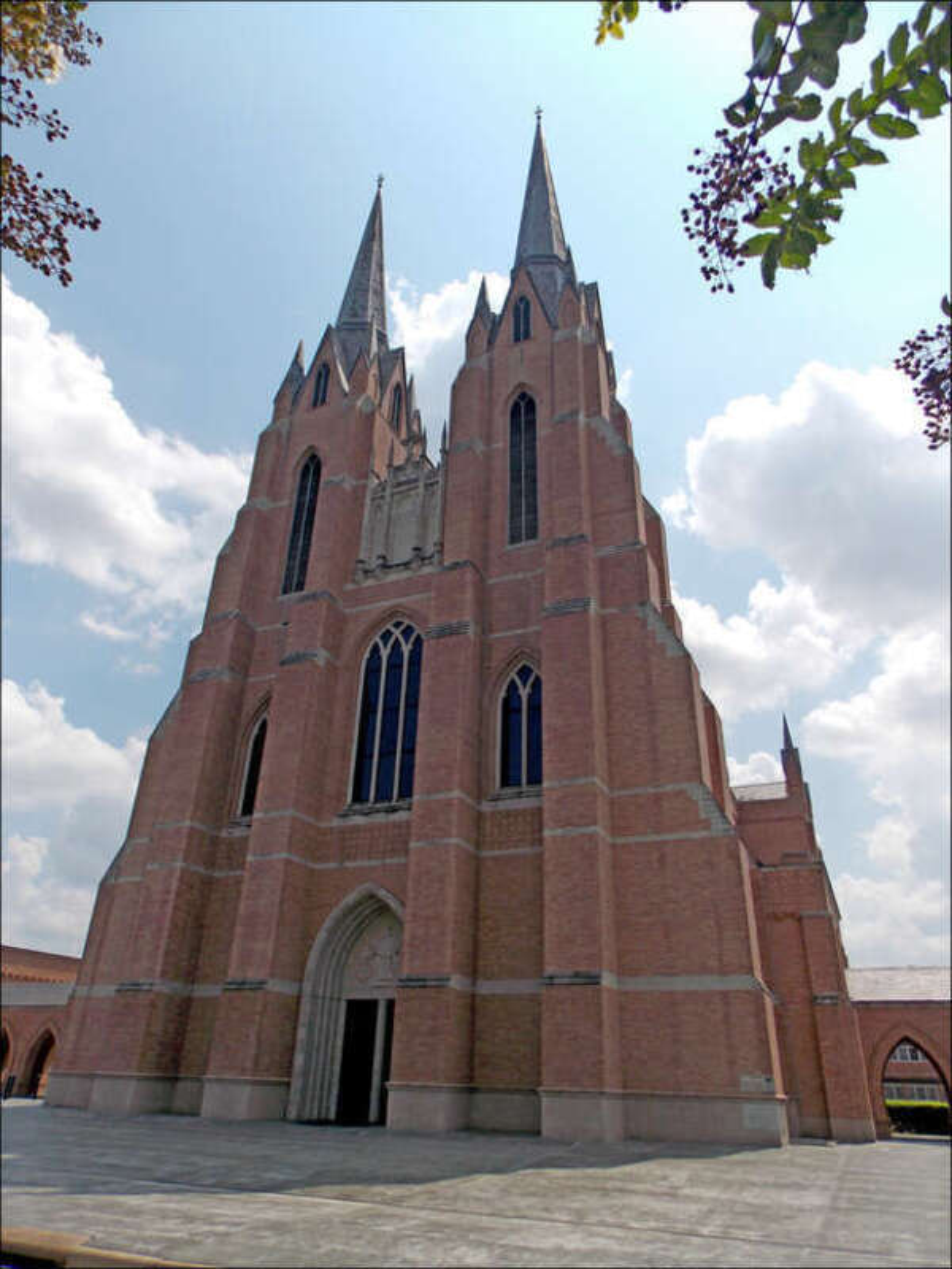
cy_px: 634
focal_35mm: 23
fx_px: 843
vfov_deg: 73.9
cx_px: 476
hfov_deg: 58.9
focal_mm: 4
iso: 80
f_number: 9.9
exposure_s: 1/200
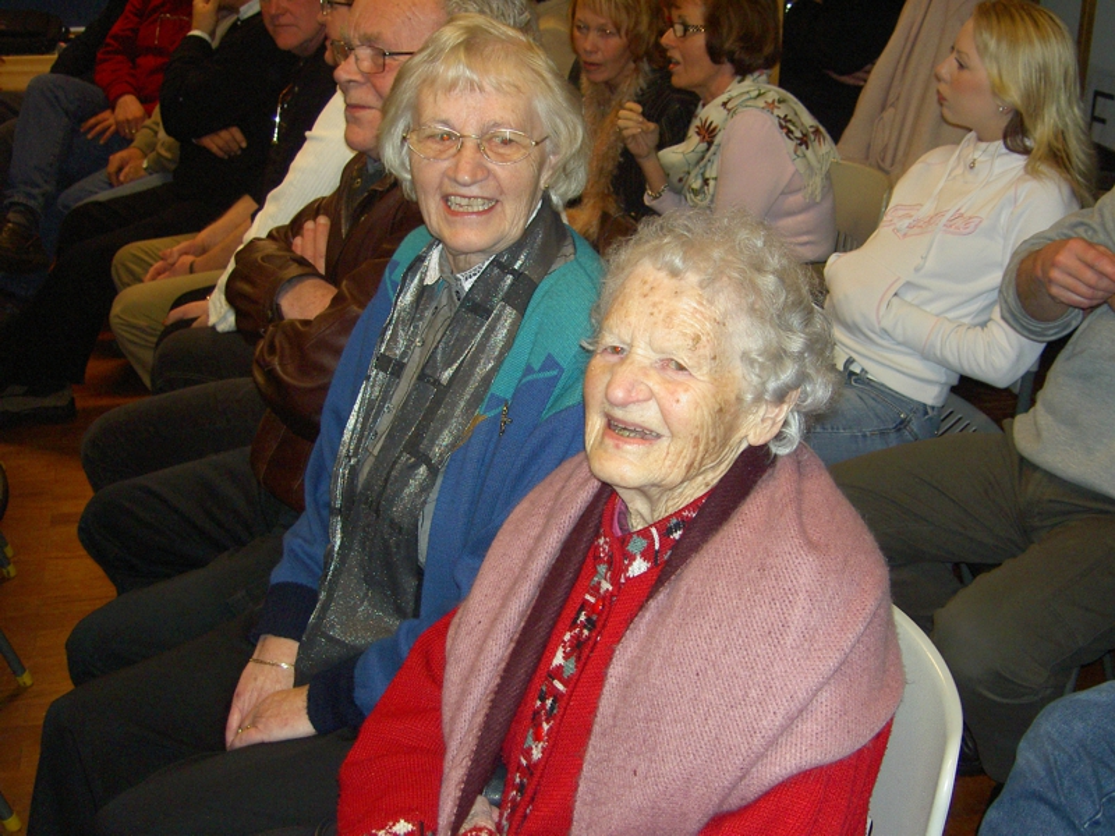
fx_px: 1417
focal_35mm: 44
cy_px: 418
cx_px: 558
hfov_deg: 42.9
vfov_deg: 32.9
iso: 100
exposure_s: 1/64.1
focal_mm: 9
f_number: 2.9
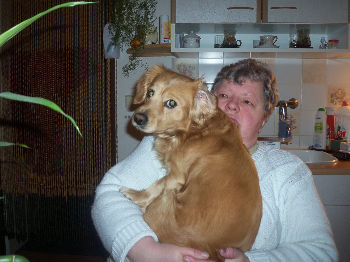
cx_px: 175
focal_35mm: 34
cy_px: 131
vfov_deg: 41.8
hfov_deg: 54.0
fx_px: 344
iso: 100
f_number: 2.9
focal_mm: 5.7
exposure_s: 1/30
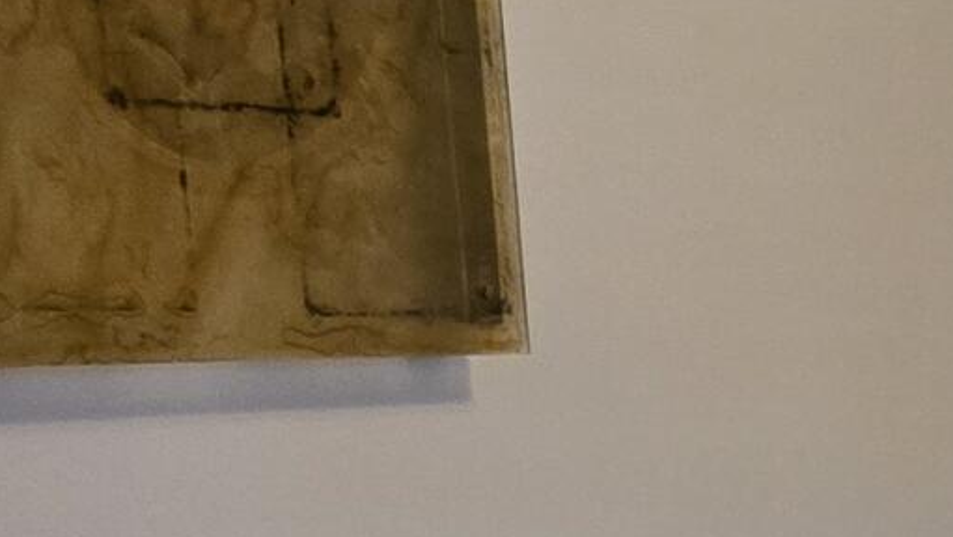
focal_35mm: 147
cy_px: 764
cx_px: 2730
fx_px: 3716
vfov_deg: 8.1
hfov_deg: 10.7
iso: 1000
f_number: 1.8
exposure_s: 1/60
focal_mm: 5.4
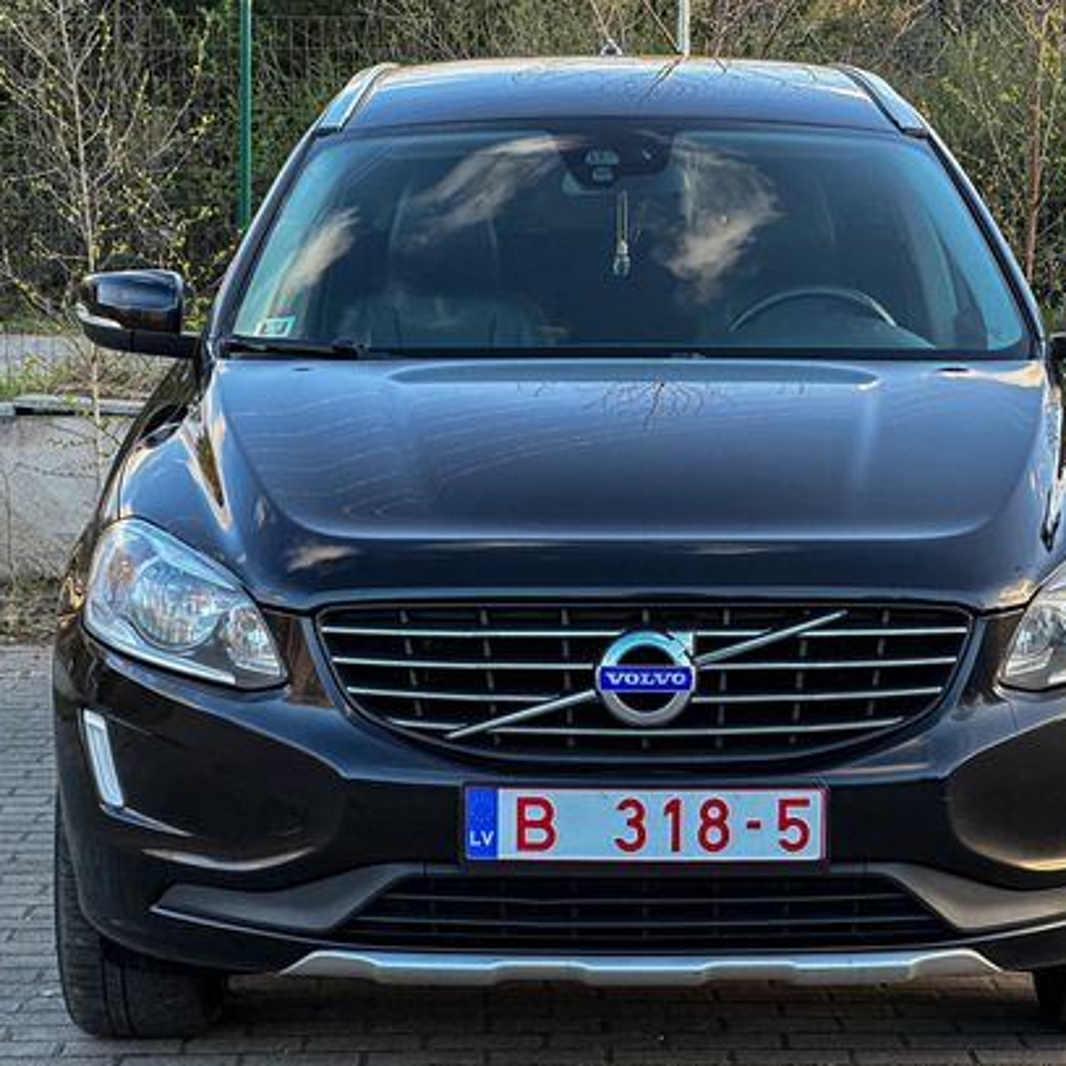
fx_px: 3484
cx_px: 632
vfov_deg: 17.4
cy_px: 502
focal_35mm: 100
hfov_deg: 17.4
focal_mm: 9
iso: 100
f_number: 2.8
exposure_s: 1/99
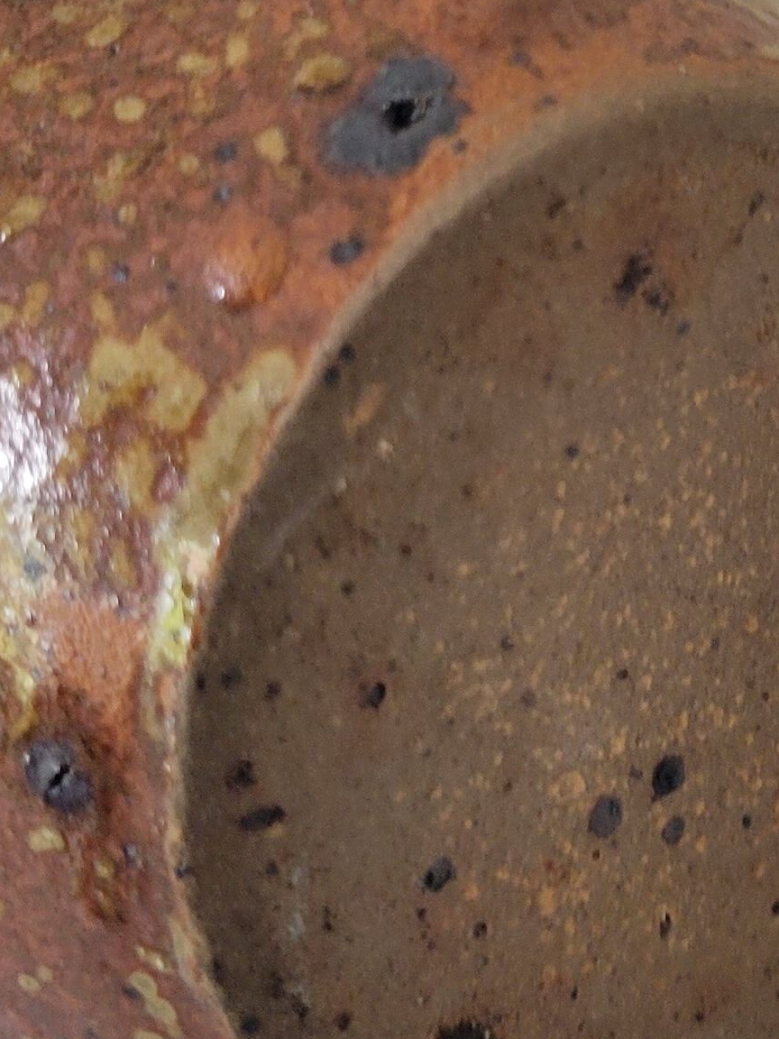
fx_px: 2730
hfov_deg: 16.0
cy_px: 315
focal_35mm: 91
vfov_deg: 21.4
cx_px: 718
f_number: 1.8
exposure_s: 1/100
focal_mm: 5.4
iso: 200
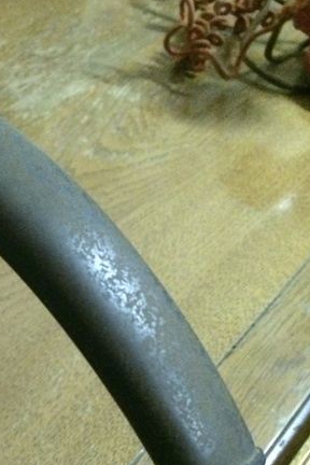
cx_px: -161
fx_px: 840
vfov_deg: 30.6
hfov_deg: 18.4
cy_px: 326
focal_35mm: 65
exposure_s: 1/15
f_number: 2.2
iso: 640
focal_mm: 4.12
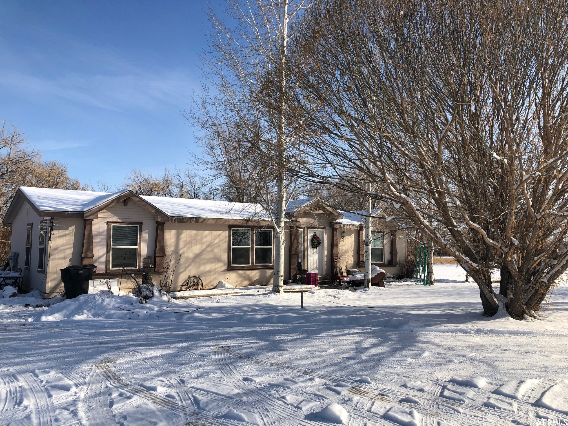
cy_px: 213
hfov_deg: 63.4
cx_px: 284
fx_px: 459
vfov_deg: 49.7
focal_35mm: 28
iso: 20
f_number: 1.8
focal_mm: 3.99
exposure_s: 1/2525
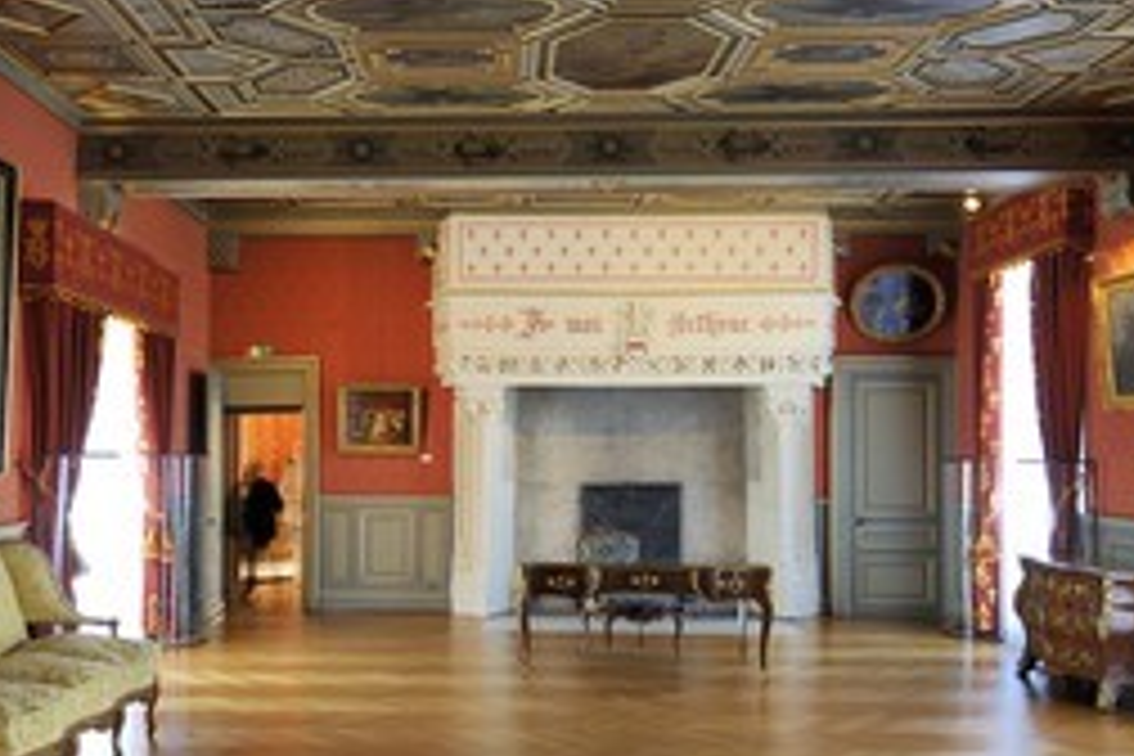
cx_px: 490
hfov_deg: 48.3
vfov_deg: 32.9
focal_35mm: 40
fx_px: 1260
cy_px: 212
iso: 200
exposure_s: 1
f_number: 9.5
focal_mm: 24
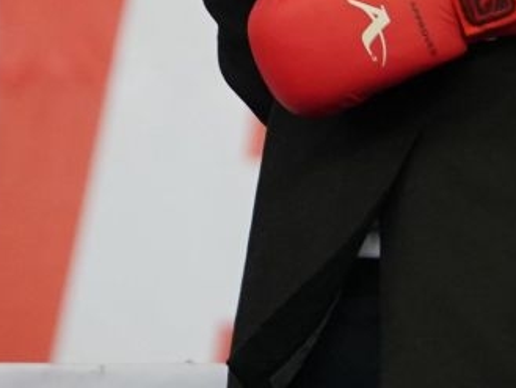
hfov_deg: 1.9
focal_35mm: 1051
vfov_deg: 1.4
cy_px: -291
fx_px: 15672
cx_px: 759
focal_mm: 200
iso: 2000
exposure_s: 1/1000
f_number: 2.8
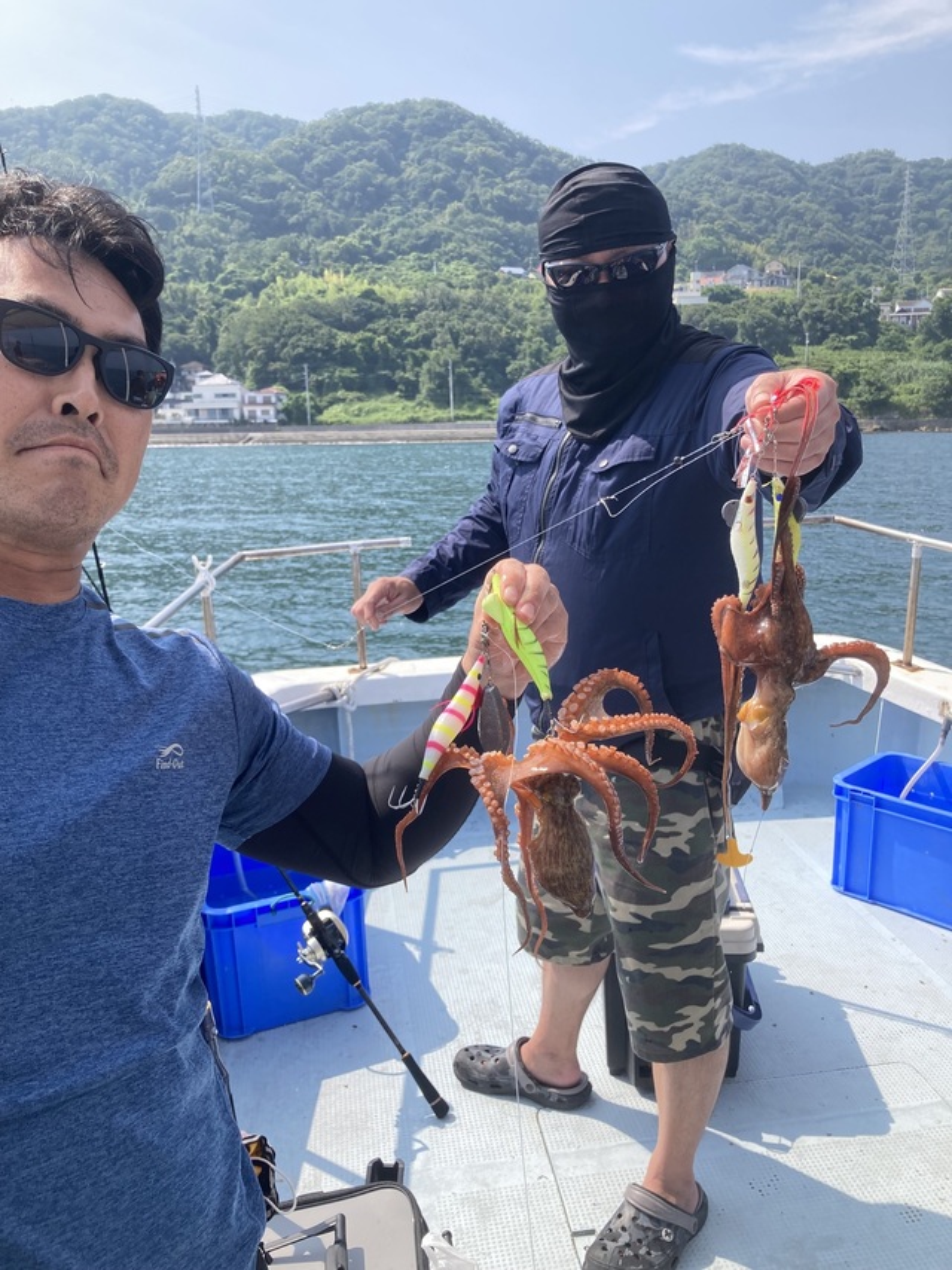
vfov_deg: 63.5
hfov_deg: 49.7
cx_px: 476
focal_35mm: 28
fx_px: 1027
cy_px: 635
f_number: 1.8
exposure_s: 1/1021
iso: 20
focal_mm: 3.99
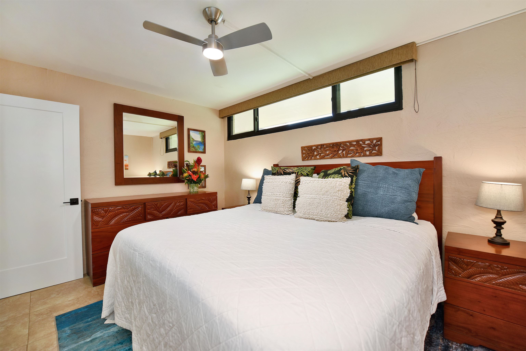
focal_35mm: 14
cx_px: 263
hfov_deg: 104.2
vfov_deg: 81.2
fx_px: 205
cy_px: 176
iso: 6400
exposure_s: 1/60
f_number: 16
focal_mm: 14
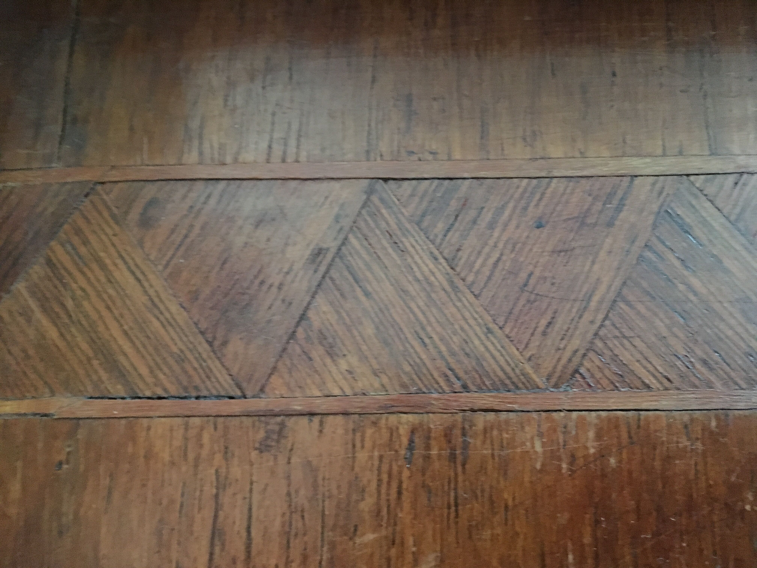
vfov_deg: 48.2
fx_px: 634
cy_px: 284
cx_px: 378
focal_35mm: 29
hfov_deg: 61.7
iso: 640
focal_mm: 4.15
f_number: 2.2
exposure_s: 1/17
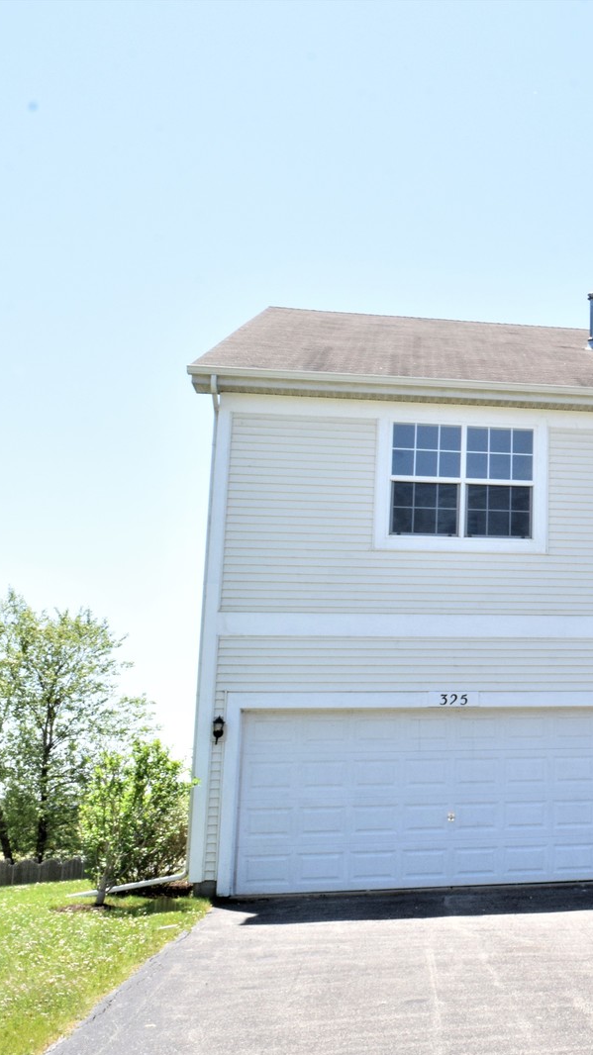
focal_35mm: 43
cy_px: 533
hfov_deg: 24.6
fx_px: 1203
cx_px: 741
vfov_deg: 47.4
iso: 1600
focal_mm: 18
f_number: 22
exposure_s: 1/200
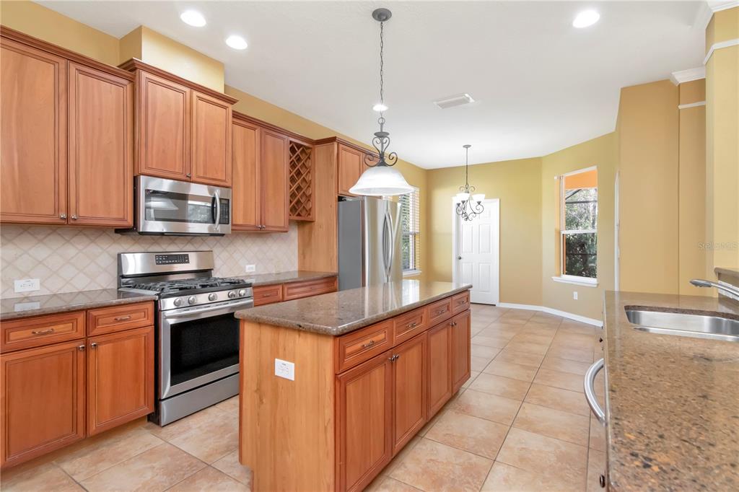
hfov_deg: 95.0
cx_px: 370
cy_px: 246
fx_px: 339
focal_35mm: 16
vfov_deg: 72.0
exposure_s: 1/50
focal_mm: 11
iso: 1250
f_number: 8
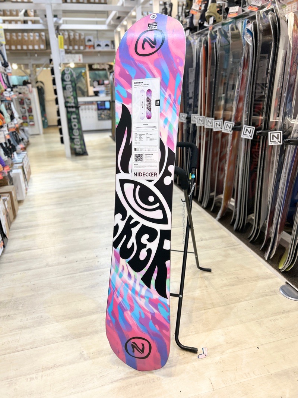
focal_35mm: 26
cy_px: 199
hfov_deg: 53.1
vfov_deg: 67.3
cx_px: 149
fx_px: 298
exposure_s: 1/50
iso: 80
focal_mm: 5.7
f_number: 1.5
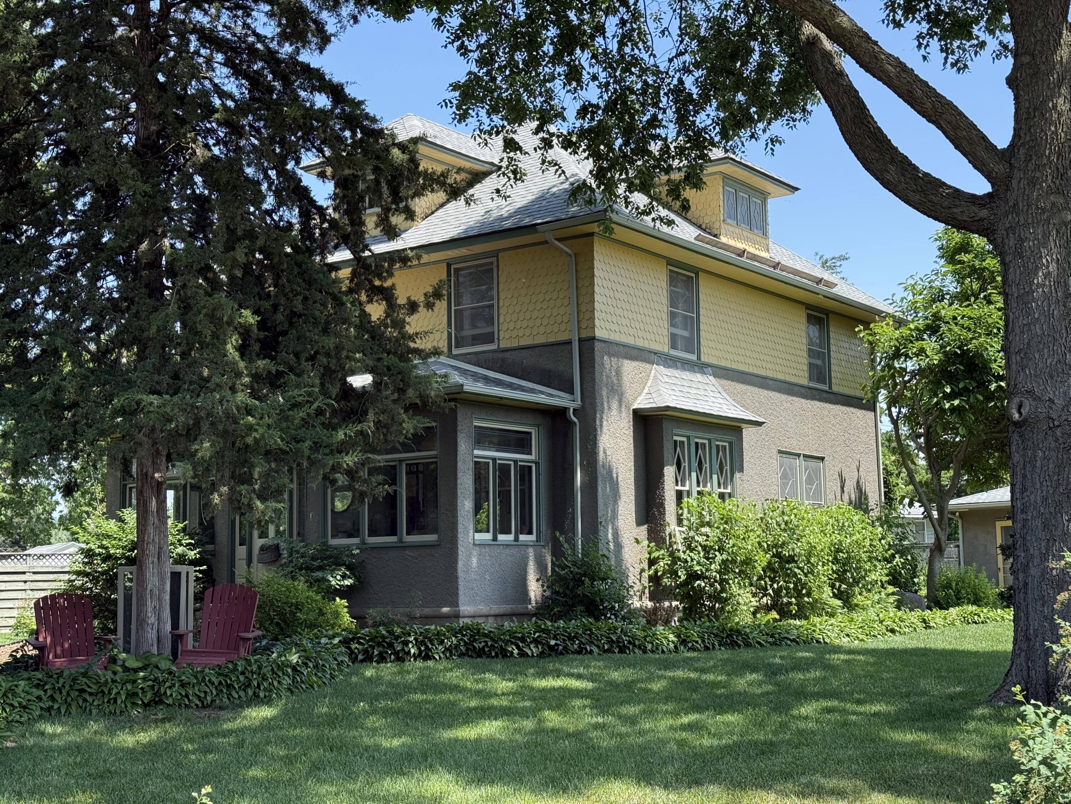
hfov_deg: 39.7
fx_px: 1485
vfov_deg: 30.3
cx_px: 536
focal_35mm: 48
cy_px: 402
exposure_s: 1/1307
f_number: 1.78
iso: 100
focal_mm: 6.76
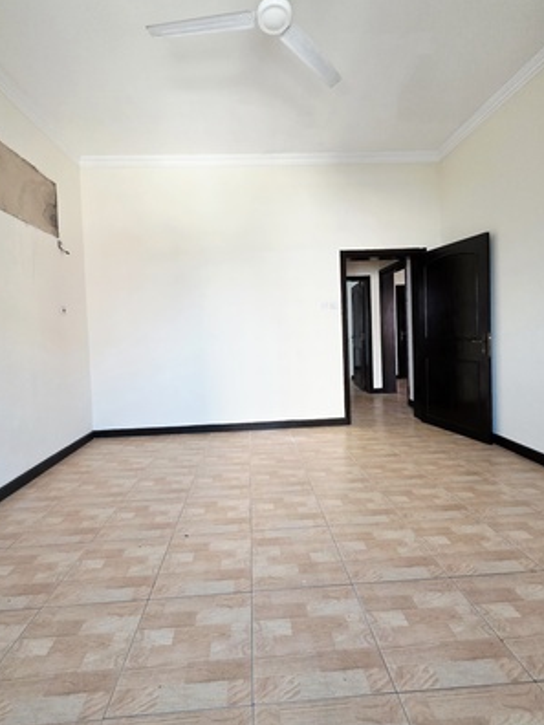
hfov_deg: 81.7
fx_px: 314
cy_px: 340
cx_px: 261
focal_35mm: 15
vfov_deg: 98.0
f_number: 1.9
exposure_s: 1/370
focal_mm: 2.2
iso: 400
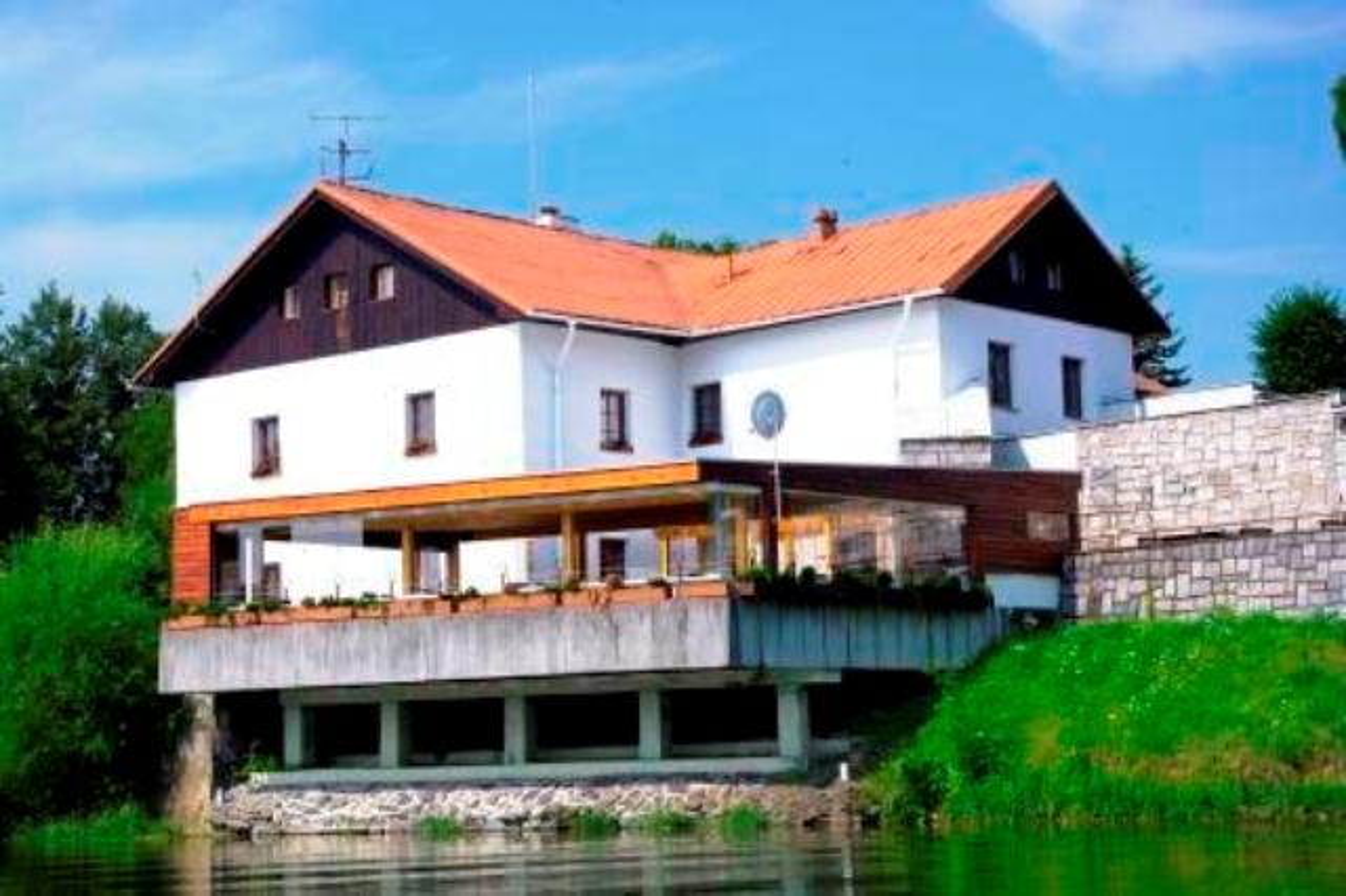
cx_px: 673
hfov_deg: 31.4
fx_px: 2392
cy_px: 448
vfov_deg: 21.2
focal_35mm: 64
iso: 200
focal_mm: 42.5
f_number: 8
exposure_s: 1/125
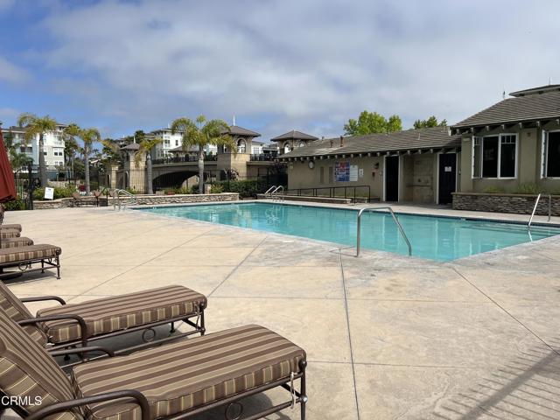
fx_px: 421
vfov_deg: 53.1
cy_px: 210
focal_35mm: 26
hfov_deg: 67.3
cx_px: 280
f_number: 1.5
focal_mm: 5.7
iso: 50
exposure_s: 1/6993
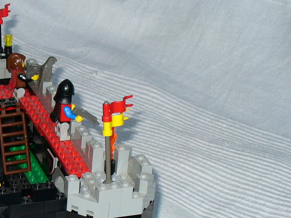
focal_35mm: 106
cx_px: -43
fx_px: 891
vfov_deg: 13.9
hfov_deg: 17.8
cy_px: 165
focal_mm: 7
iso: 80
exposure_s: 1/30
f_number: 2.9
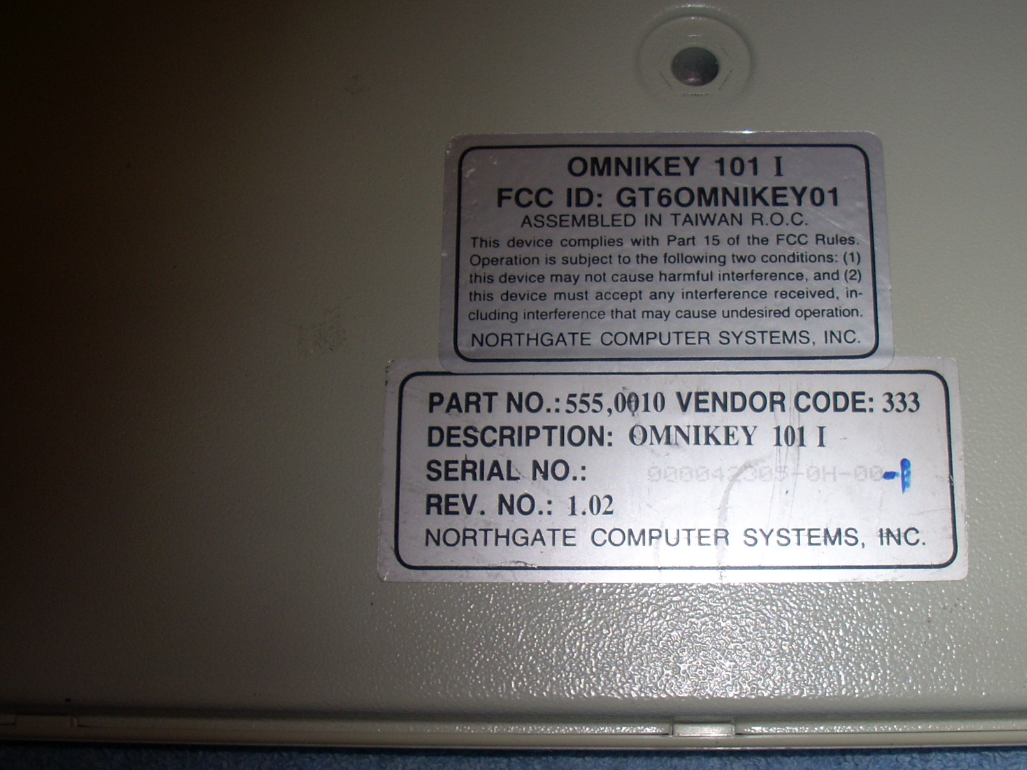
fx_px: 1394
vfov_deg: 30.9
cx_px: 612
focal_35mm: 47
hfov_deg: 40.3
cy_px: 418
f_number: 5.6
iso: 64
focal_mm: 6.2
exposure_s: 1/60
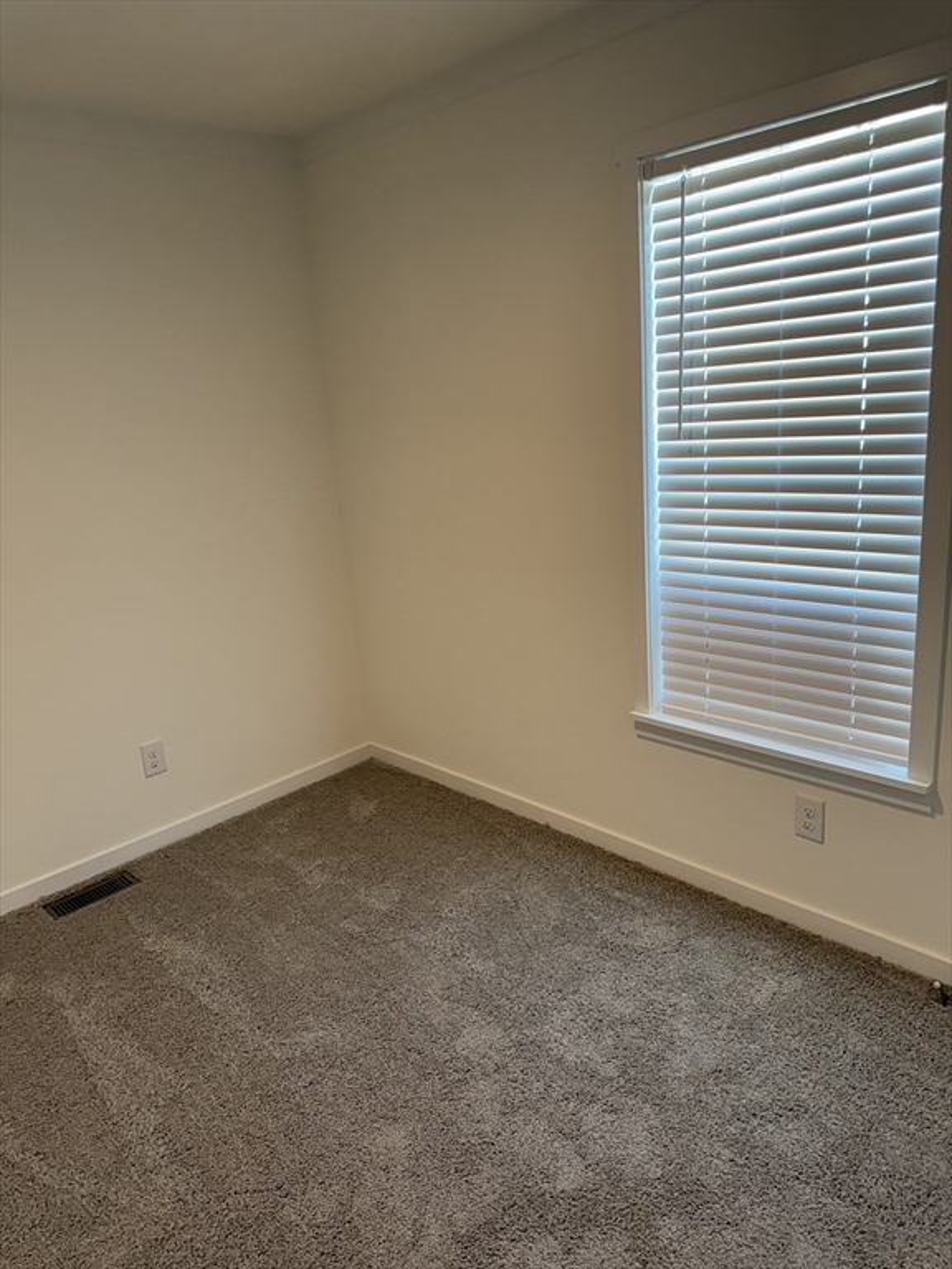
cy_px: 634
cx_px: 476
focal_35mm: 24
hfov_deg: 56.8
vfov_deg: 71.6
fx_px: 880
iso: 200
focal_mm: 6.76
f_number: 1.78
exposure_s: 1/120
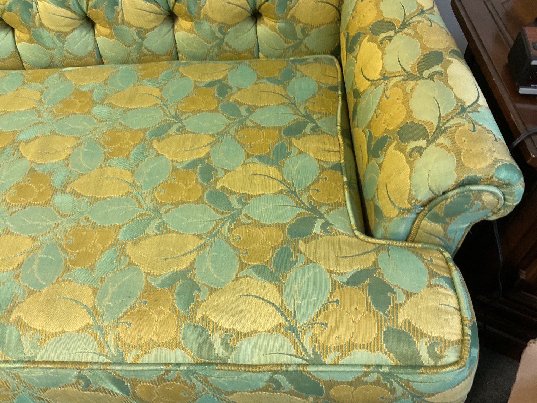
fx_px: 450
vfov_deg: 48.2
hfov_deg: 61.7
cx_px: 268
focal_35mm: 29
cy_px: 202
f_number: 1.8
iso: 200
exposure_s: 1/40
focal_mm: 3
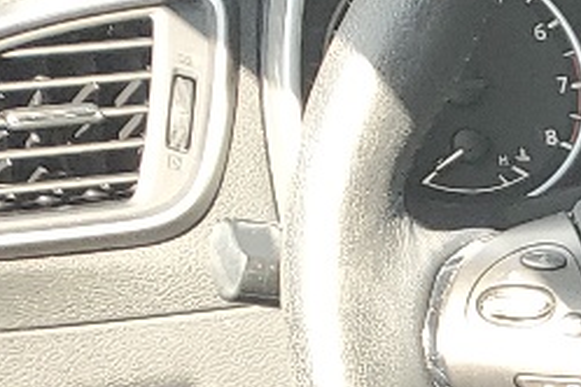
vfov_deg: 7.2
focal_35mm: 174
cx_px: 1575
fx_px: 2808
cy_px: 1093
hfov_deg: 9.8
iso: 50
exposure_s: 1/182
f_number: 1.5
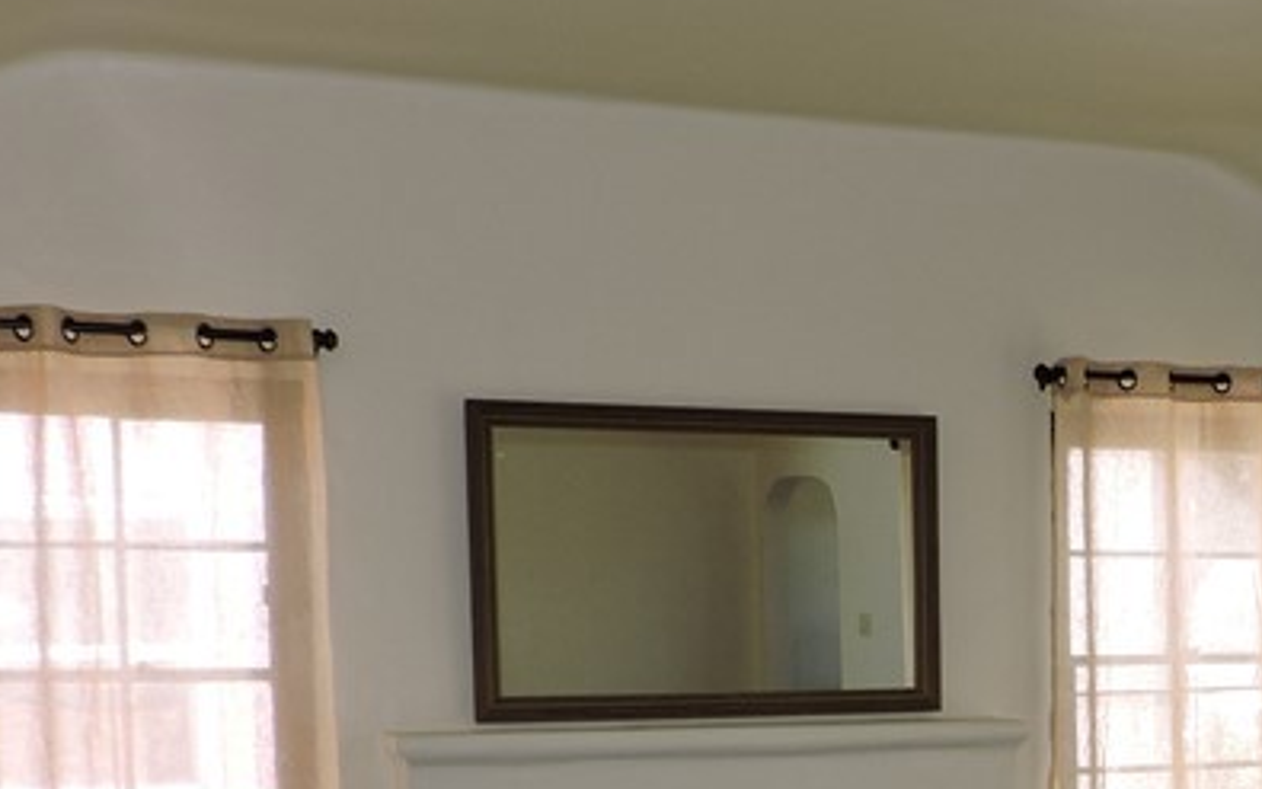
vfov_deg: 19.1
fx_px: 2270
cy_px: 818
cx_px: 1249
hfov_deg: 29.1
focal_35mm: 66
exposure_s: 1/50
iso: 100
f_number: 3
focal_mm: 4.3
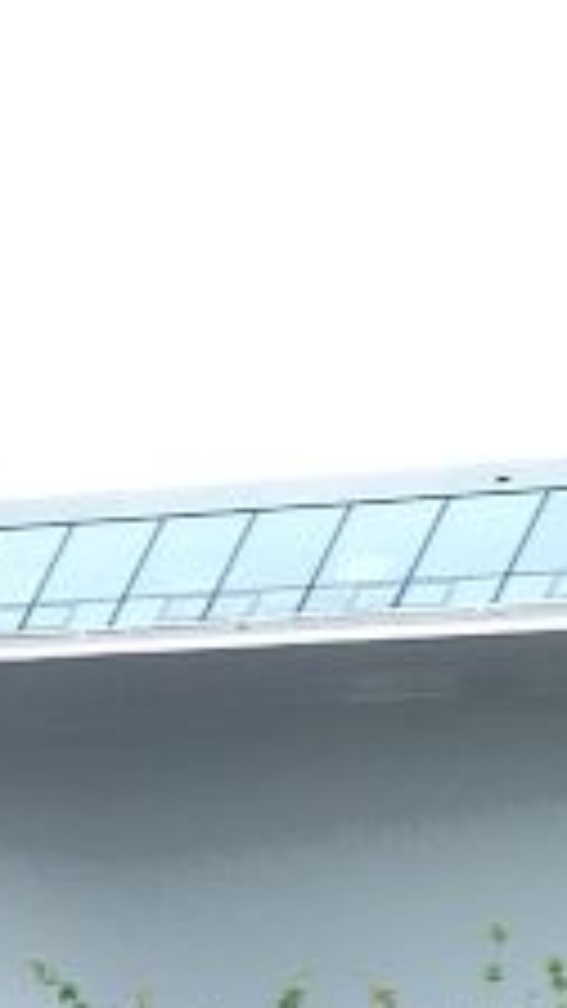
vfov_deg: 4.8
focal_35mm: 448
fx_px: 11974
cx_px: 441
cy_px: 1460
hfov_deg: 2.7
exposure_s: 1/100
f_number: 4.3
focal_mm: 14.7
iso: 80
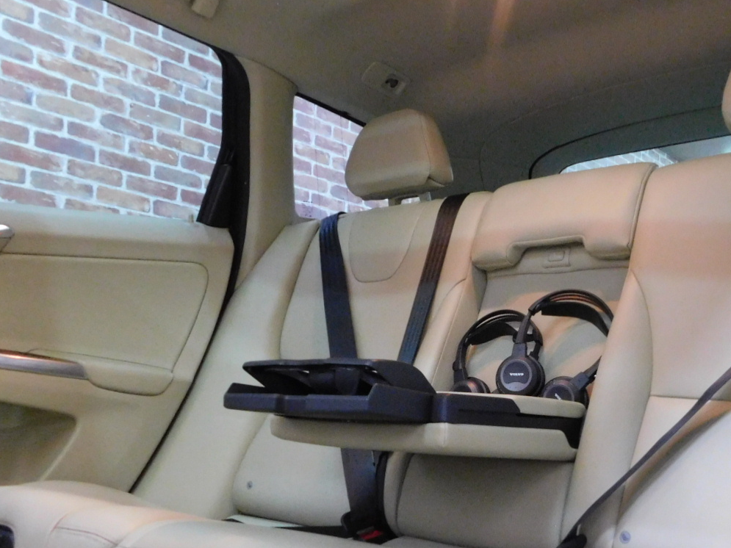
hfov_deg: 49.3
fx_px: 781
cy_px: 379
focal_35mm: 37
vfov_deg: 38.1
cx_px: 487
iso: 800
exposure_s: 1/8
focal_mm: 4
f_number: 3
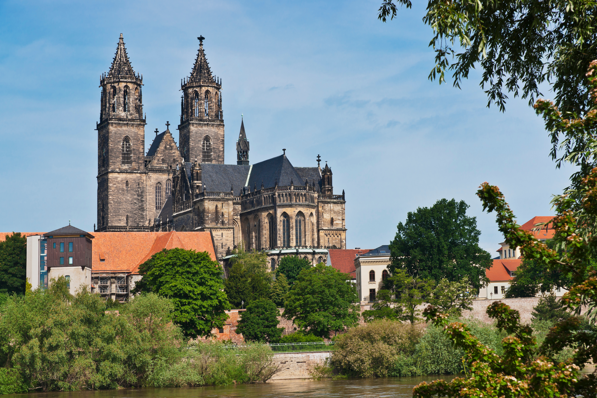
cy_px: 199
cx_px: 298
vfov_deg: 22.6
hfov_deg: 33.4
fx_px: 995
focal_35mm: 60
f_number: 11
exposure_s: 1/160
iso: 100
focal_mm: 60
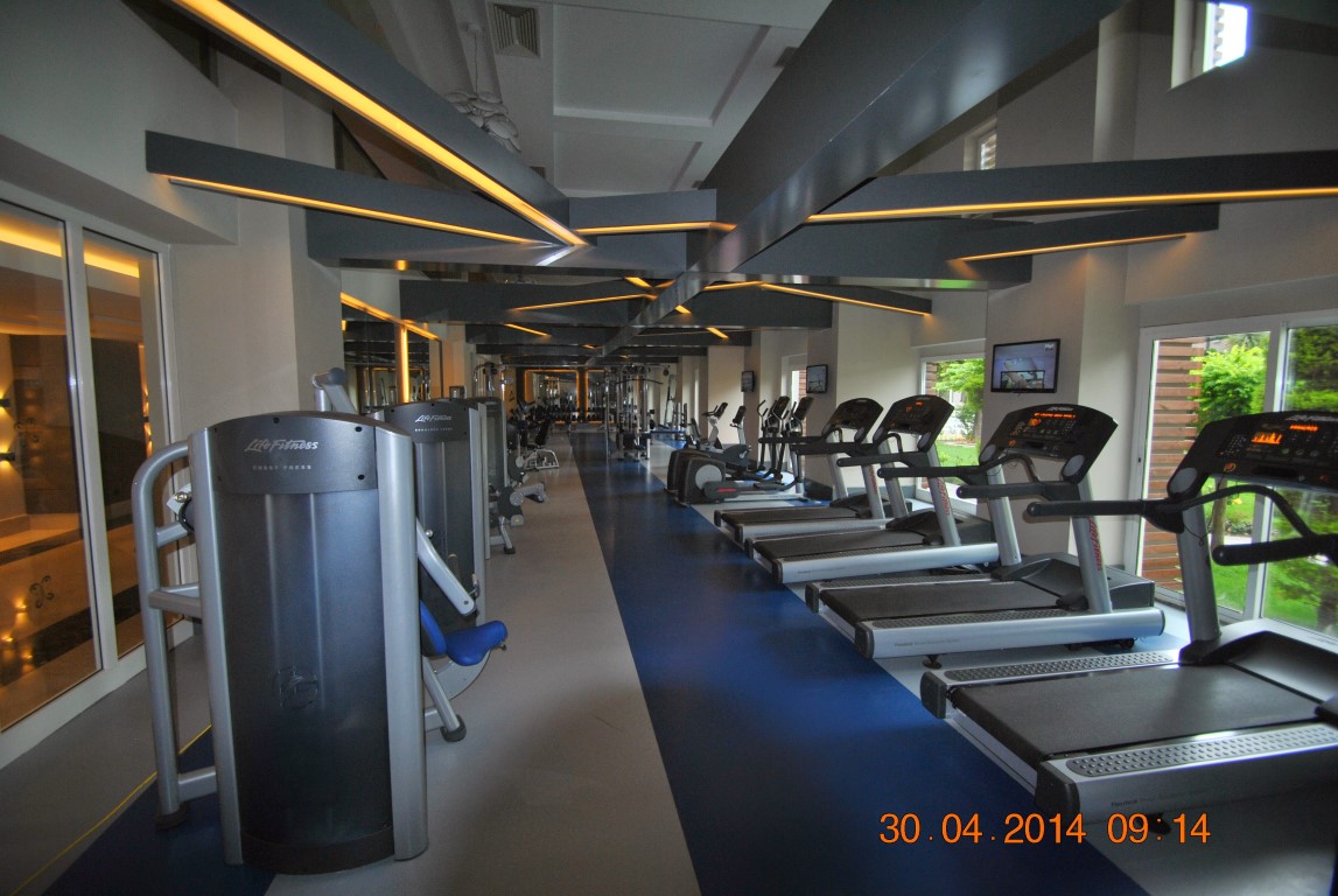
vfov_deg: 77.5
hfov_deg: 100.3
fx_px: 558
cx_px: 669
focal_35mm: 15
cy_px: 448
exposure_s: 1/60
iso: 200
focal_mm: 10
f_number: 3.5
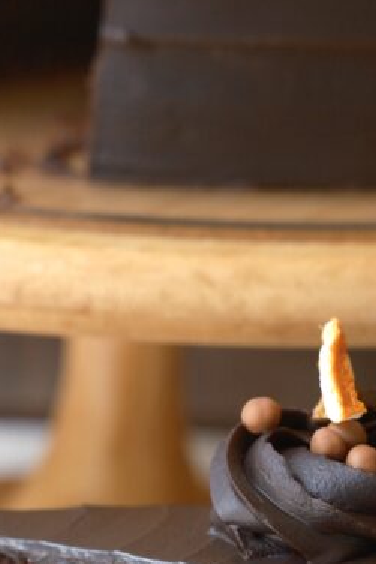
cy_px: 468
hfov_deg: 6.8
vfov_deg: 10.2
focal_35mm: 201
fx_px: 3146
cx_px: 204
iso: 800
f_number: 3.2
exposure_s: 1/400
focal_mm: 56
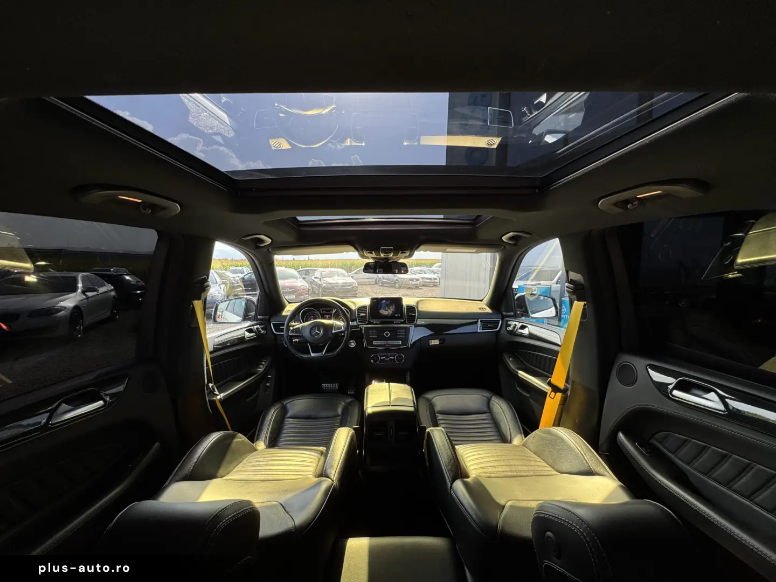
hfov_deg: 102.1
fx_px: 314
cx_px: 388
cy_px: 291
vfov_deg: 85.7
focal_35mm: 14
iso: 40
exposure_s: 1/203
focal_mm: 2.22
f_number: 2.2
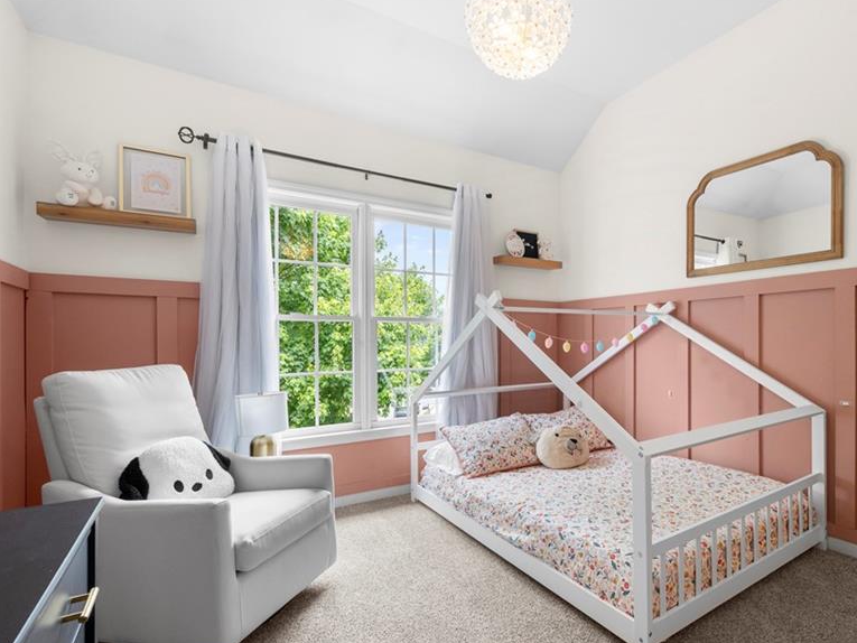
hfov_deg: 86.6
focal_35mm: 18
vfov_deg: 71.6
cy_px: 338
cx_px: 518
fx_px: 446
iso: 800
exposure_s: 1/25
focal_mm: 14
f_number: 8
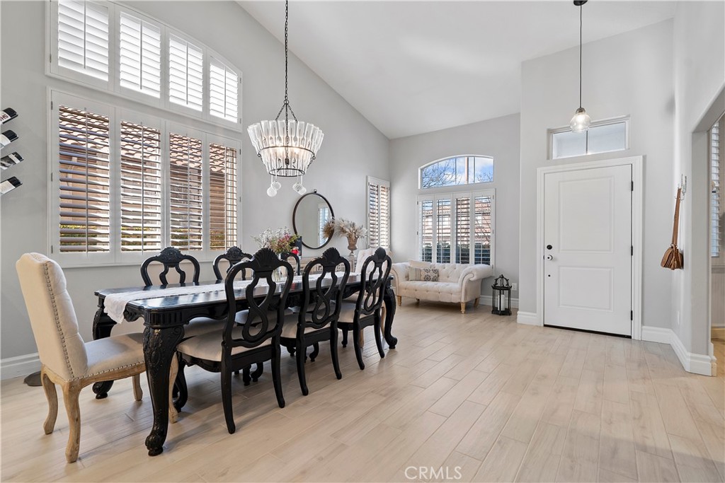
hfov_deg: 96.7
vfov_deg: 73.8
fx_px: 322
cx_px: 362
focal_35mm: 16
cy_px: 242
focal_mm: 16
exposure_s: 1/8
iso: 250
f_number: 6.3
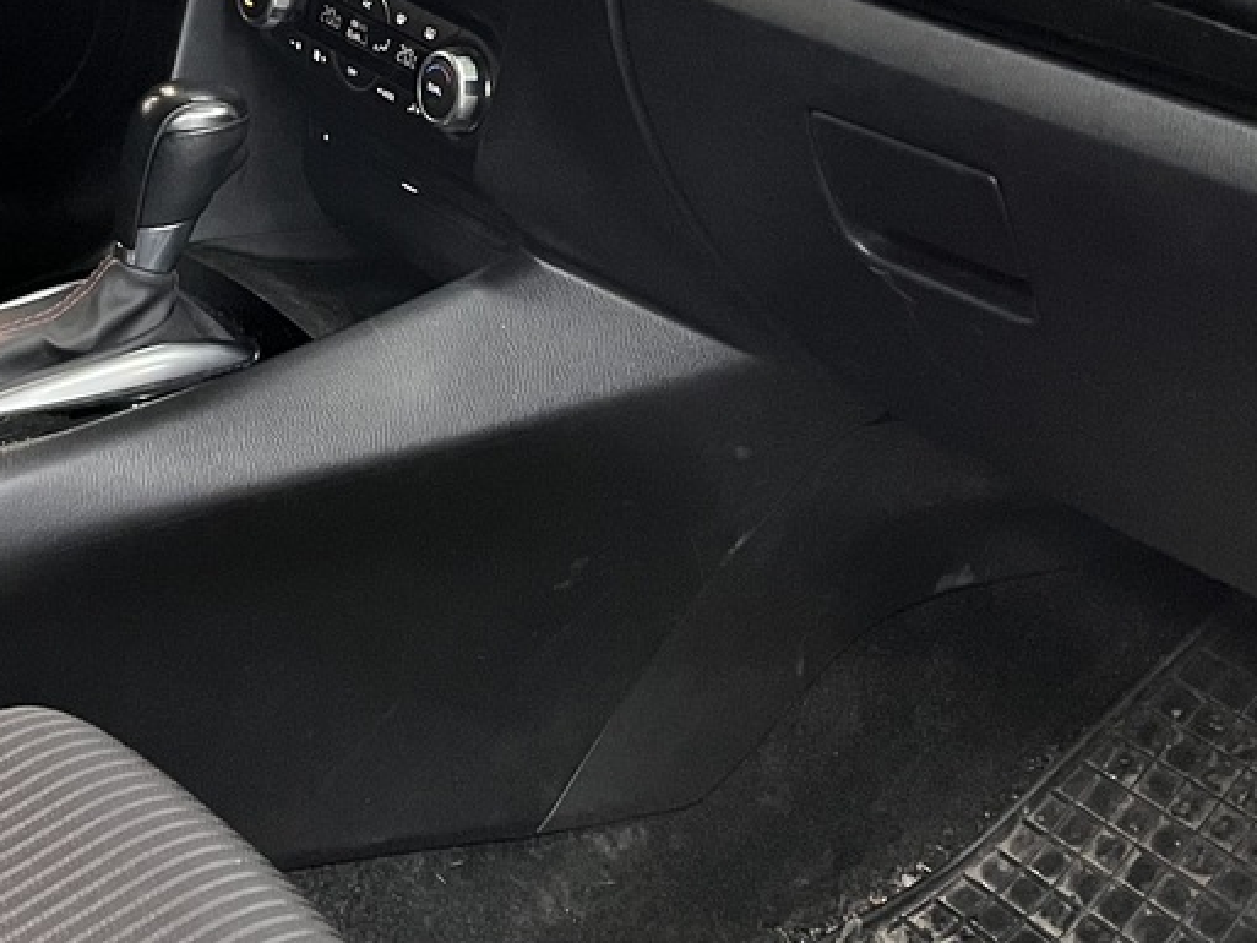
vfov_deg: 19.5
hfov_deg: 26.4
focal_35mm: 73
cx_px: 336
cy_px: -22
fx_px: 2651
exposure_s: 1/50
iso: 400
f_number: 1.6
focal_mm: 5.1
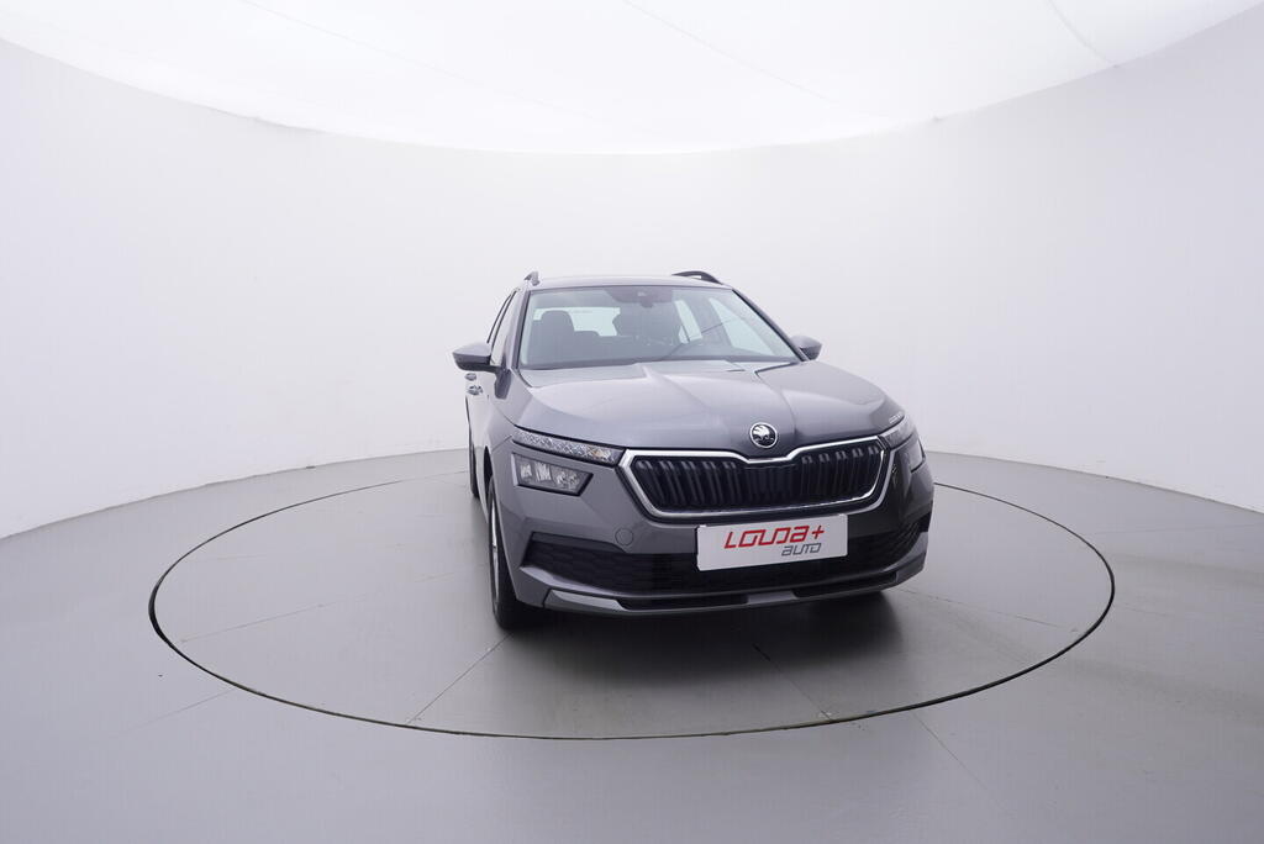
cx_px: 632
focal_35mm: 22
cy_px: 422
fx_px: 790
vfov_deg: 56.2
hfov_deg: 77.3
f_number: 5
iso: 200
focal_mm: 15
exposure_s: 1/80
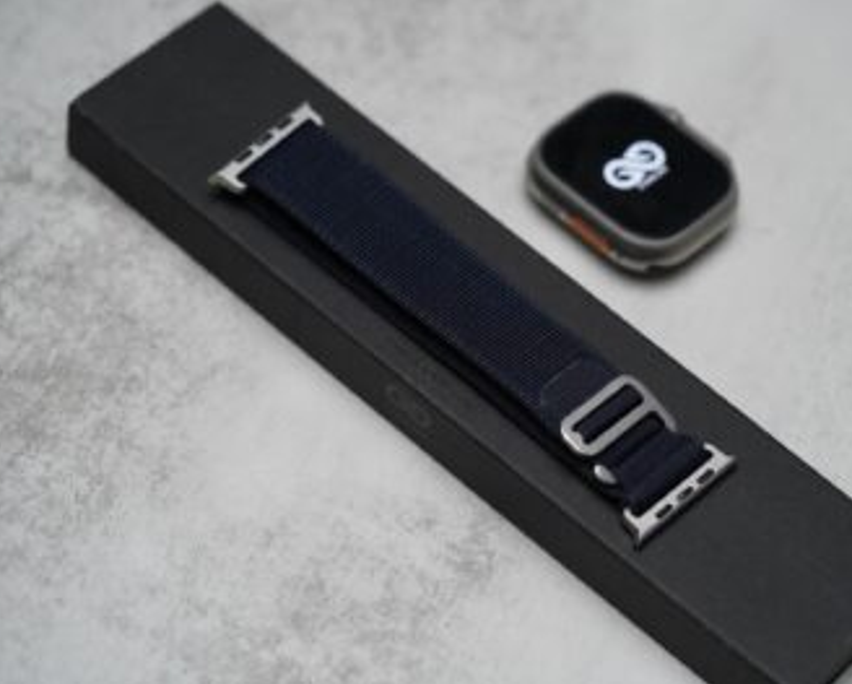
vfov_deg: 15.0
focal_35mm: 103
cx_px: 478
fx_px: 2600
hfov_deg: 18.6
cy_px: 342
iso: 1250
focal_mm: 90
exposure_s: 1/90
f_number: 4
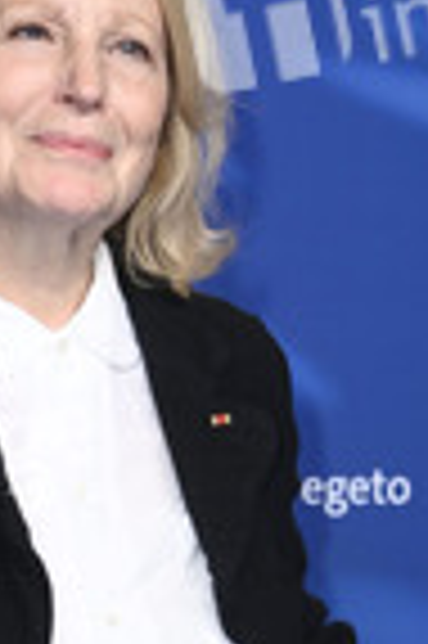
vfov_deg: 8.1
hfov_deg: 5.4
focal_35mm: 252
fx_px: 4505
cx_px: 0
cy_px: 662
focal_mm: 90
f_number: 5.6
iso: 1000
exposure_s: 1/250
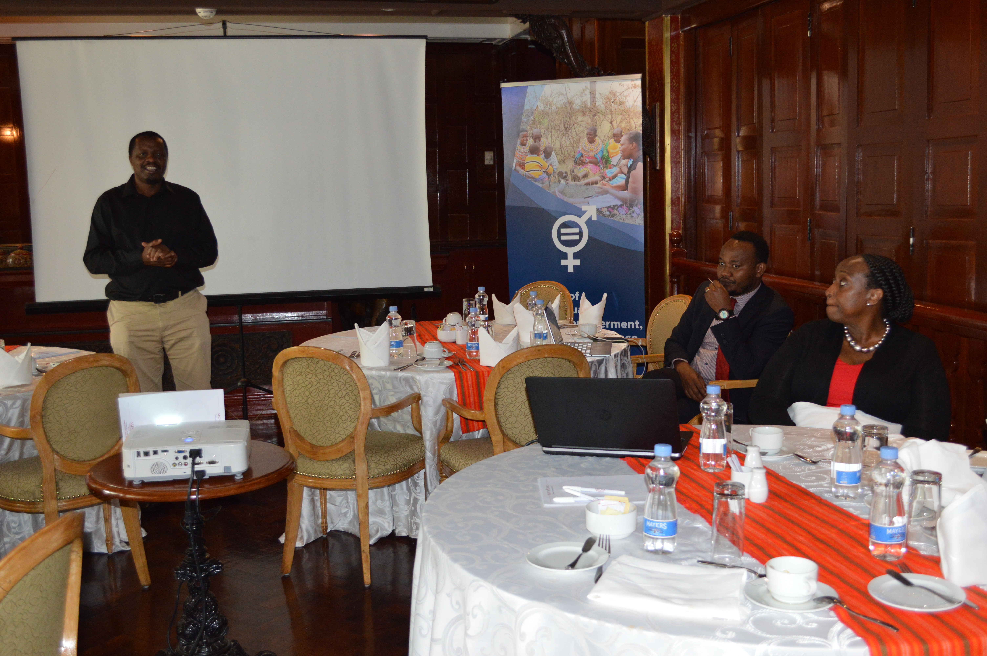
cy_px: 328
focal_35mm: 36
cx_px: 494
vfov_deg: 36.8
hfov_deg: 53.2
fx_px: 986
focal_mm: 24
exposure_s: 1/60
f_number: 4
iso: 1250
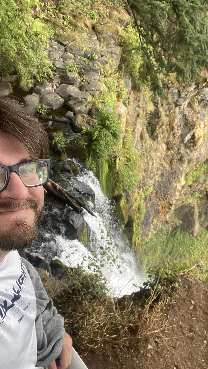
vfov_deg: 59.5
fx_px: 324
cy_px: 185
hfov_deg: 35.6
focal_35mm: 33
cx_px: 93
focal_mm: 2.71
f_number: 2.2
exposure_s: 1/94
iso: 100
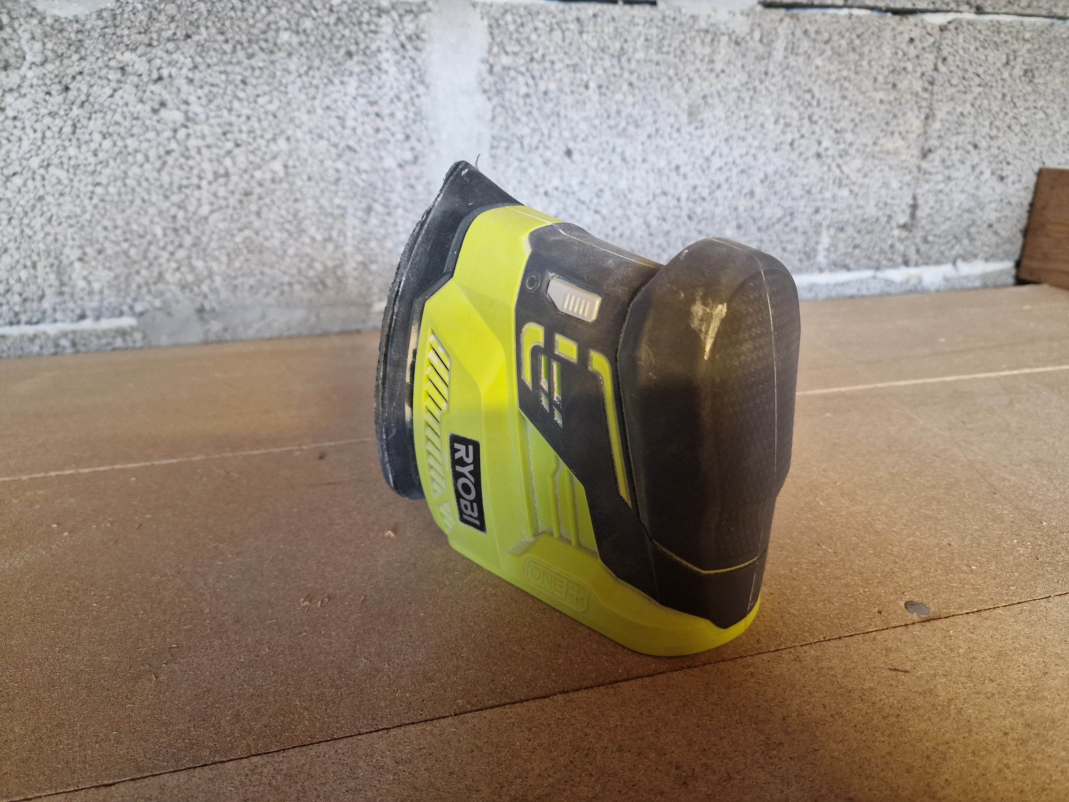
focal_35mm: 23
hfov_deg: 73.9
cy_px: 401
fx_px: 710
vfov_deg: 58.9
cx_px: 534
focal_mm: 6.4
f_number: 1.8
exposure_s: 1/50
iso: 640
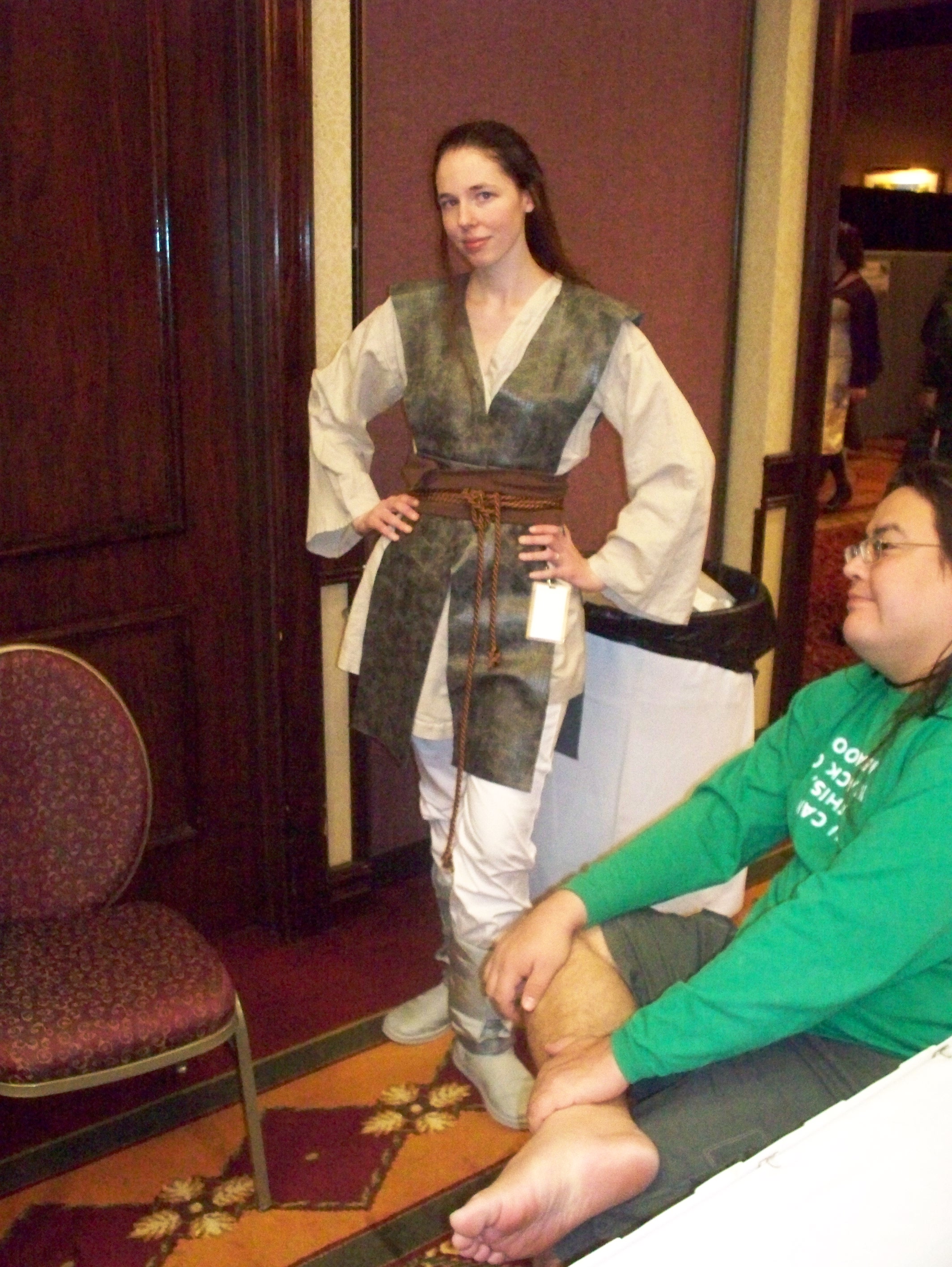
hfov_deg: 39.7
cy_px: 634
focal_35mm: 36
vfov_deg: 51.3
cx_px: 476
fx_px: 1318
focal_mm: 7.54
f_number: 2.8
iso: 1600
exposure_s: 1/60
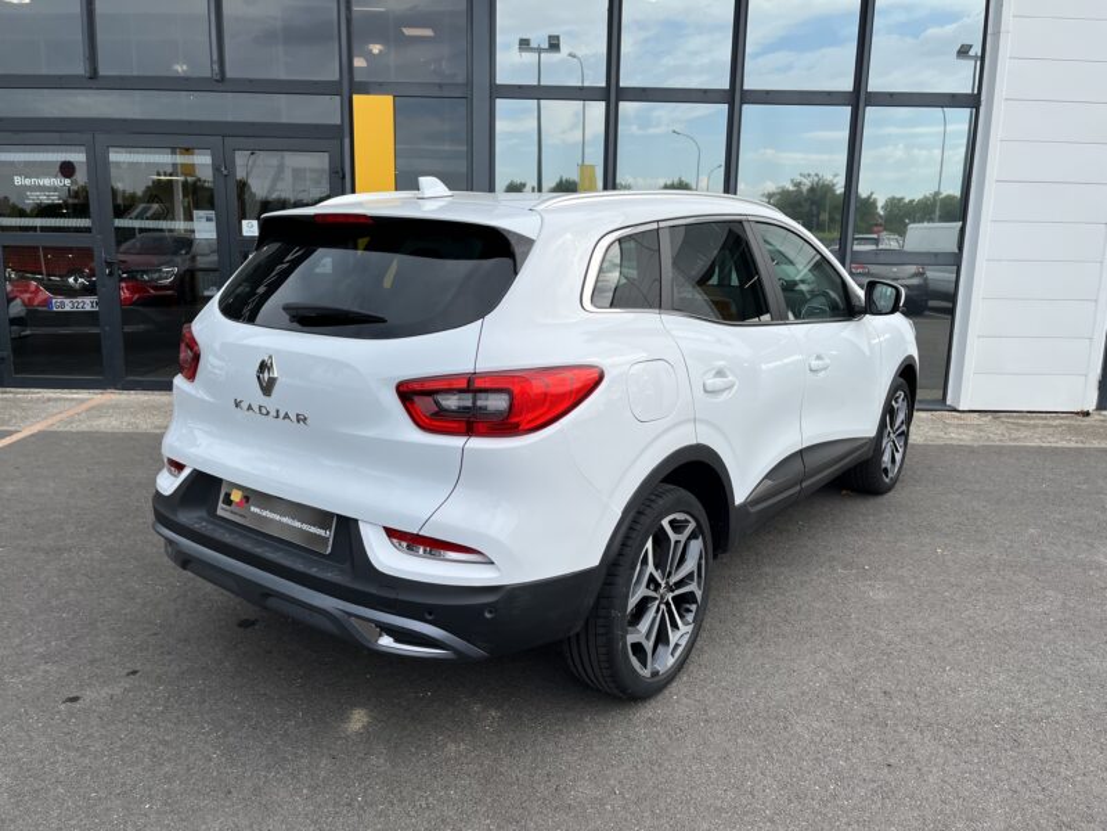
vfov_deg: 53.1
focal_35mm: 26
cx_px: 554
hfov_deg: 67.3
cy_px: 416
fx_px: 831
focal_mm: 5.1
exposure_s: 1/1748
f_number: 1.6
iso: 50
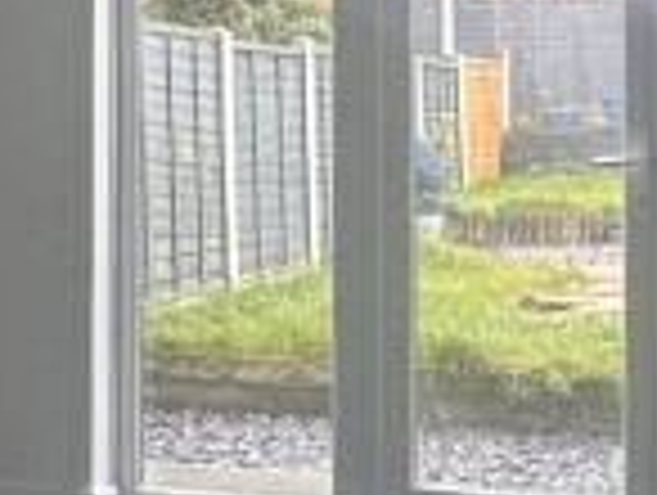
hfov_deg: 19.5
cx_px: 27
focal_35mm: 98
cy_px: 86
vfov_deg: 15.0
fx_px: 1863
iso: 160
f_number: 2.2
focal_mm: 2.22
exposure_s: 1/99
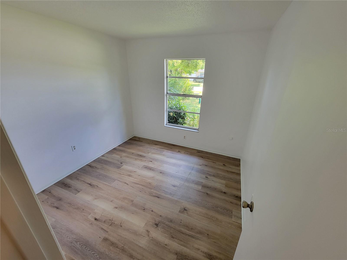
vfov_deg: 89.9
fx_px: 130
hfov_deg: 106.2
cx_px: 174
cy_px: 130
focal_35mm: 13
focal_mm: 2.2
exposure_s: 1/60
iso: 125
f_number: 2.2
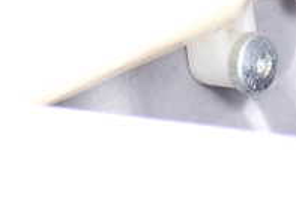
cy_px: -88
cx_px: 409
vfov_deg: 7.7
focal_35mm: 189
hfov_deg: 10.2
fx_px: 1617
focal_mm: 11.09
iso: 400
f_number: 3.6
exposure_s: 1/60
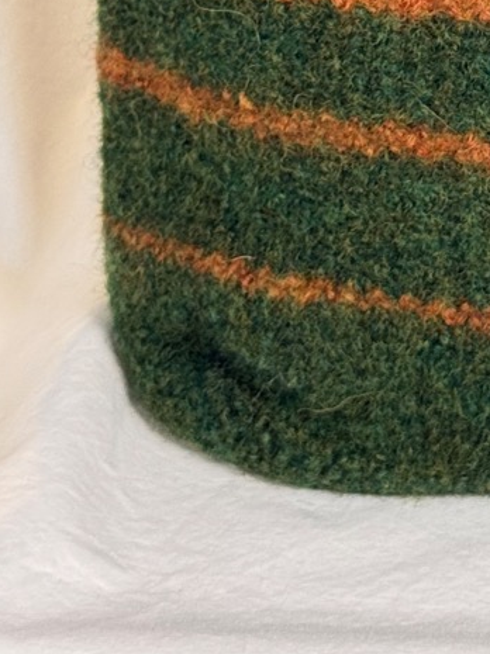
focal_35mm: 155
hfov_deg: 9.3
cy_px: -360
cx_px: 775
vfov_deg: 12.1
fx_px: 2929
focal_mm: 6.76
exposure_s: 1/60
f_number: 1.78
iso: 160
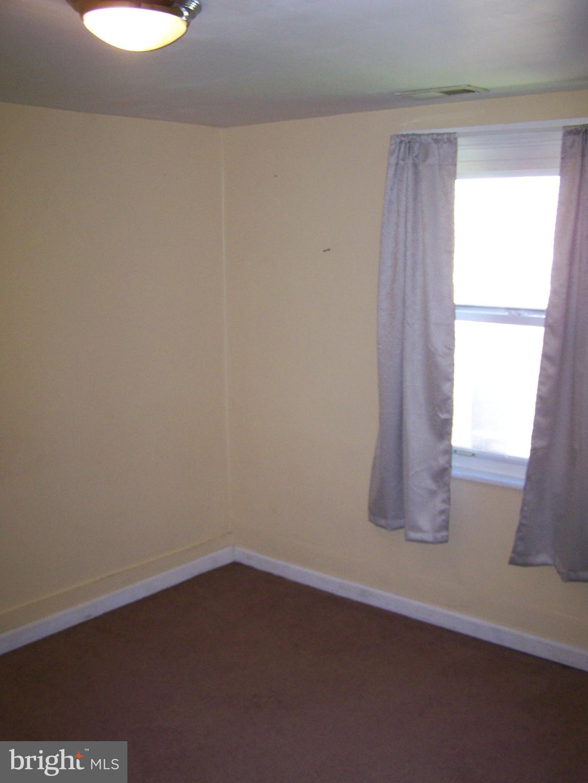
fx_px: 860
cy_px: 392
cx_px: 294
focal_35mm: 38
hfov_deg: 37.8
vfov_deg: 48.9
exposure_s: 1/60
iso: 160
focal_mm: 6.3
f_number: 2.8
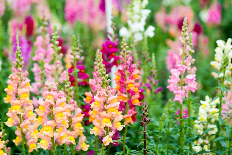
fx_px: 773
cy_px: 78
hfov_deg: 17.1
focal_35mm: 120
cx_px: 116
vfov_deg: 11.4
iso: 100
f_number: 4.5
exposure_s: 1/200
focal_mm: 120
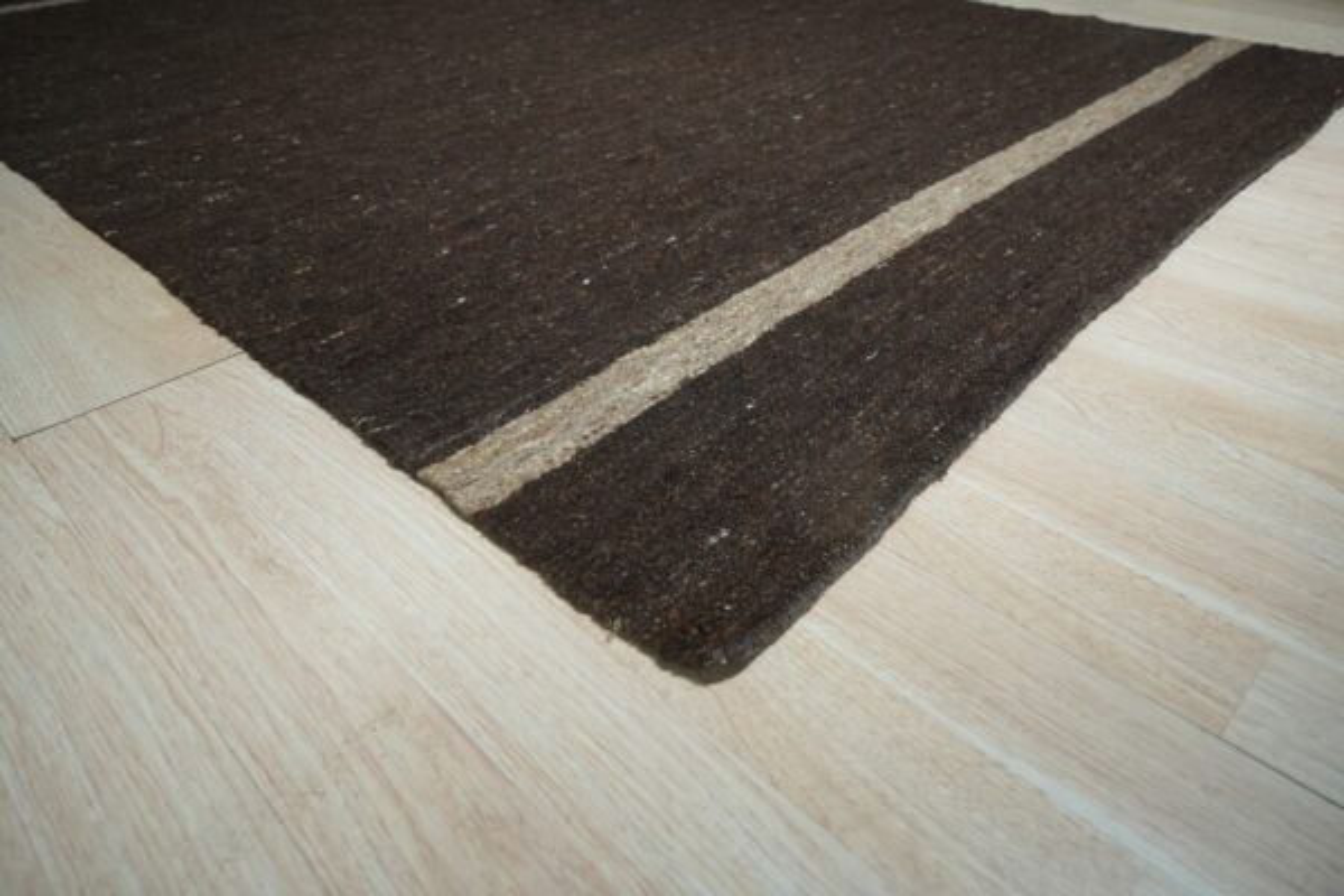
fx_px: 896
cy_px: 448
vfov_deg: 53.1
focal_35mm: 24
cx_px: 672
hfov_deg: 73.7
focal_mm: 24
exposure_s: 1/200
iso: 1000
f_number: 5
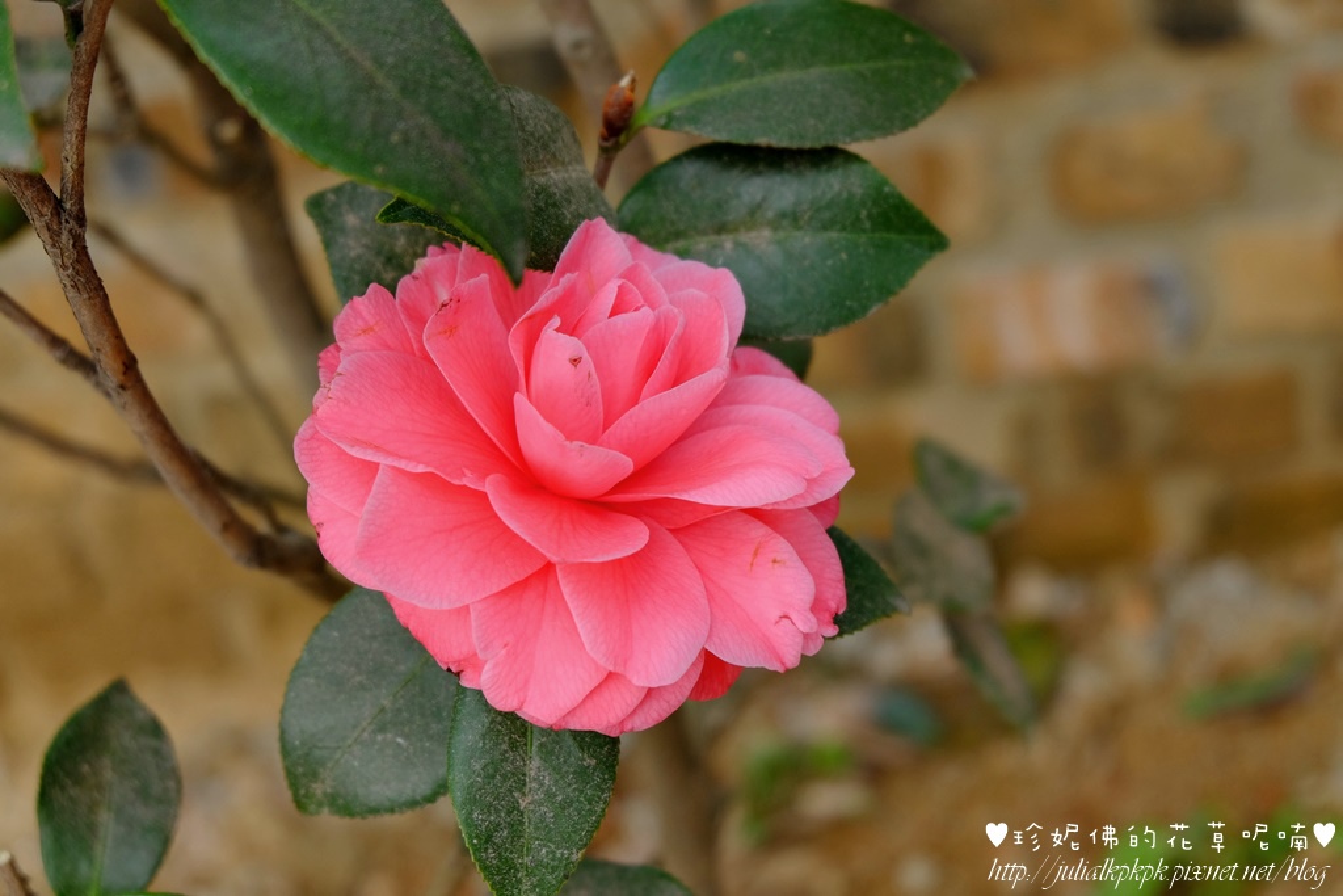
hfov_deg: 27.0
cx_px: 672
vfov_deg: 18.2
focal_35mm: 75
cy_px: 448
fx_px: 2798
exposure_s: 1/160
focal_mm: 50
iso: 200
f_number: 5.6
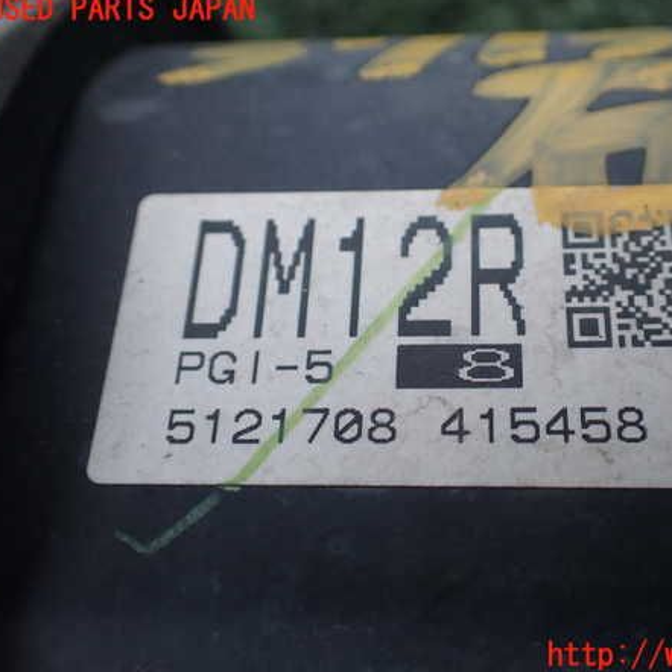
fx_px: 791
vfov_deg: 46.0
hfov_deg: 45.5
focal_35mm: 36
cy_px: 333
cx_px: 435
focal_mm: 5.4
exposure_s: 1/125
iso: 200
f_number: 2.3
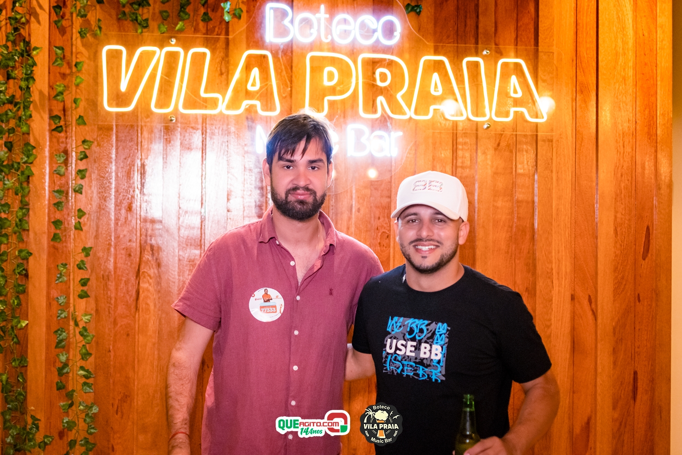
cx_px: 341
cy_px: 228
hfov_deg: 37.9
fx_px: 995
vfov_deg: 25.8
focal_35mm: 52
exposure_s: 1/640
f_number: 2.5
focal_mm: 35
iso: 2500
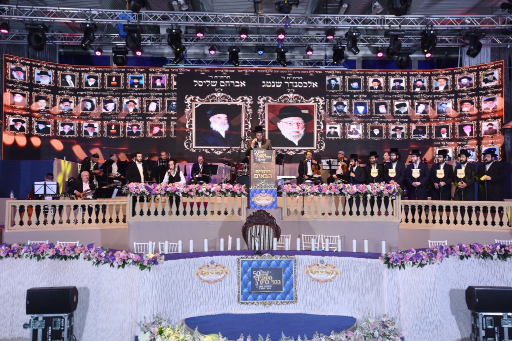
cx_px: 256
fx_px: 498
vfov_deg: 37.9
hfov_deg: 54.4
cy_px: 170
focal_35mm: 35
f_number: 4.5
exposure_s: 1/100
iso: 500
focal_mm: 35
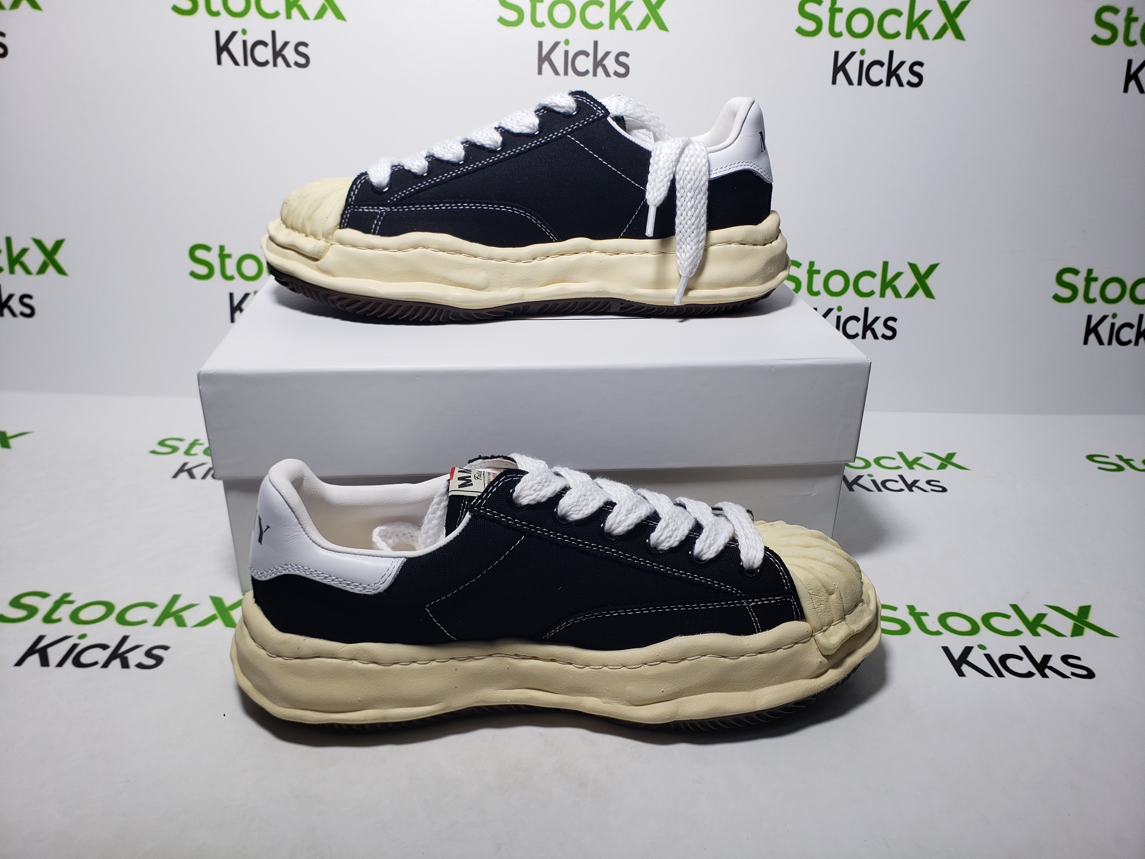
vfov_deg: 53.1
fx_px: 860
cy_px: 430
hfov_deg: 67.3
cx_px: 572
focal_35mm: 26
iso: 50
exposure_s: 1/232
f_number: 2.4
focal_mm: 4.3
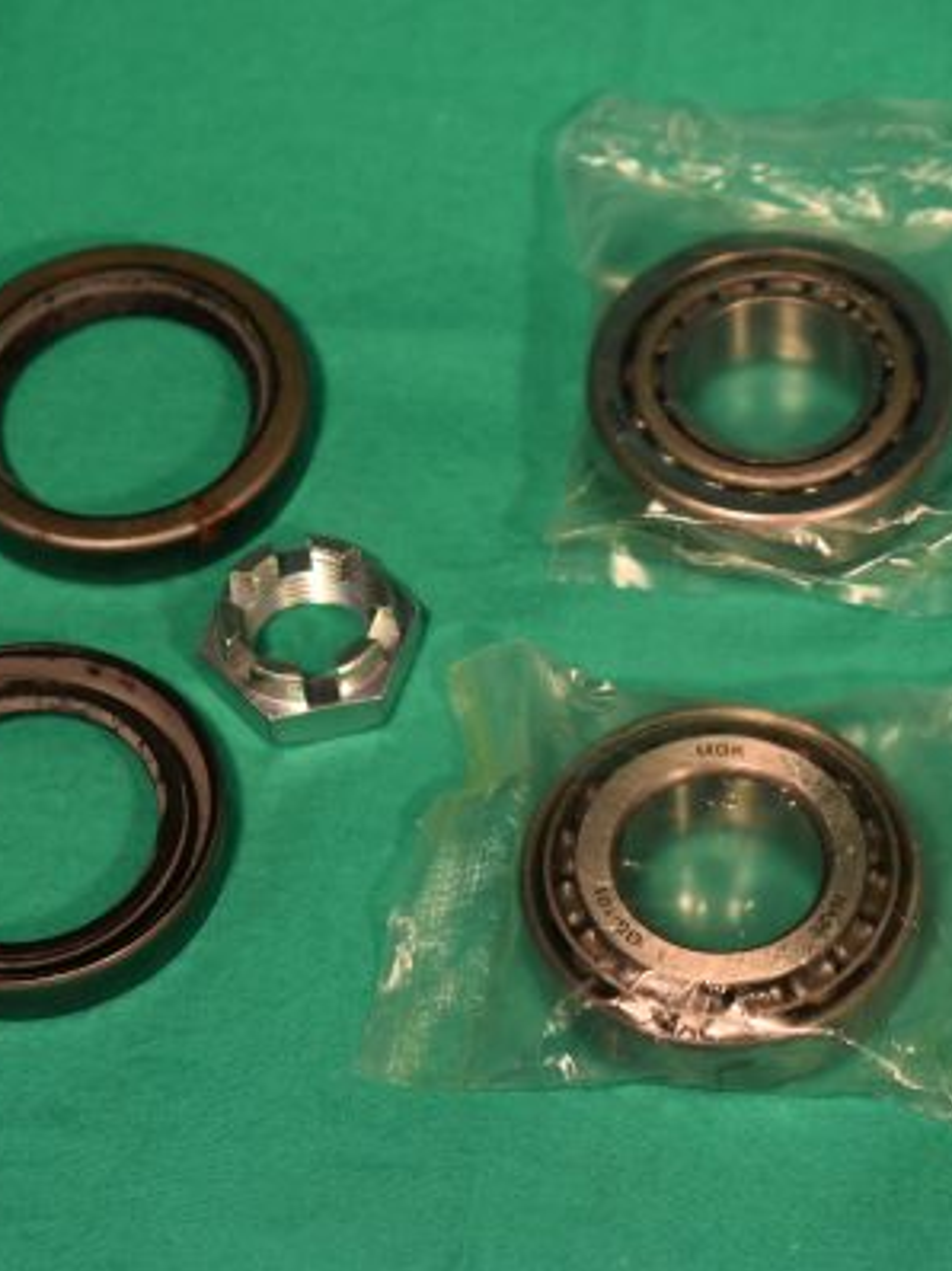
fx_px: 4395
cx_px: 399
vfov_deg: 16.5
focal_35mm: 120
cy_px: 636
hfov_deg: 12.4
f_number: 6.3
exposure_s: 1/160
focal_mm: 55
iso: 400
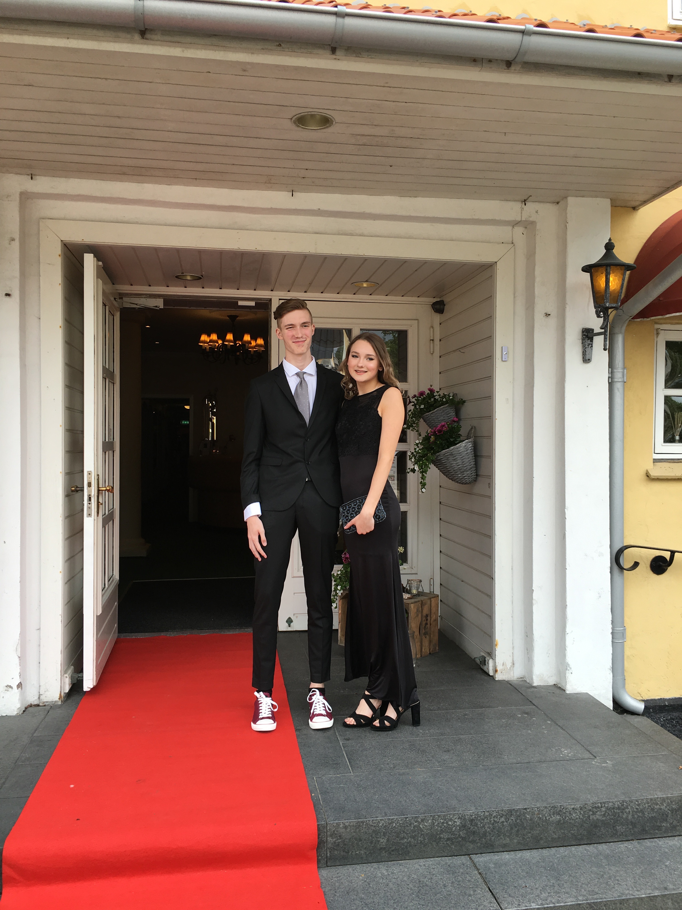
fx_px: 762
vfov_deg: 61.7
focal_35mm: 29
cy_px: 455
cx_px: 341
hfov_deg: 48.2
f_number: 2.2
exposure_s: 1/215
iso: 25
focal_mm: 4.15
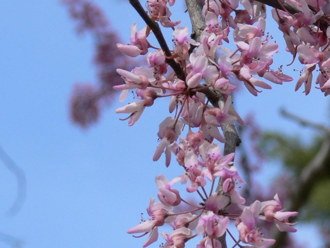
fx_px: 3566
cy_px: 86
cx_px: 270
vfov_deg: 4.0
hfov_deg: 5.3
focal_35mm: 374
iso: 80
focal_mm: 28.3
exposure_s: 1/200
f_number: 5.6
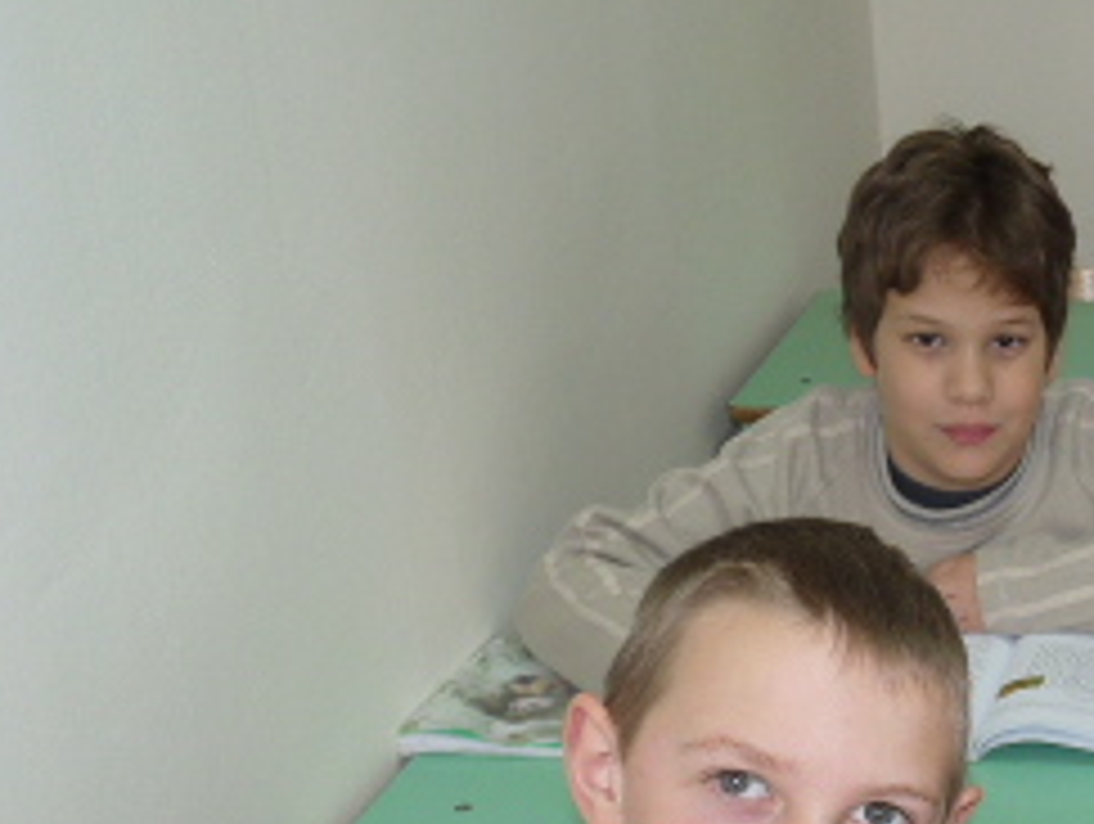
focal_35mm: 71
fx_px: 2247
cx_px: 1247
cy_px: 743
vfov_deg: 20.4
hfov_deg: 25.1
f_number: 2.8
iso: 100
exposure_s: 1/30
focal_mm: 4.8
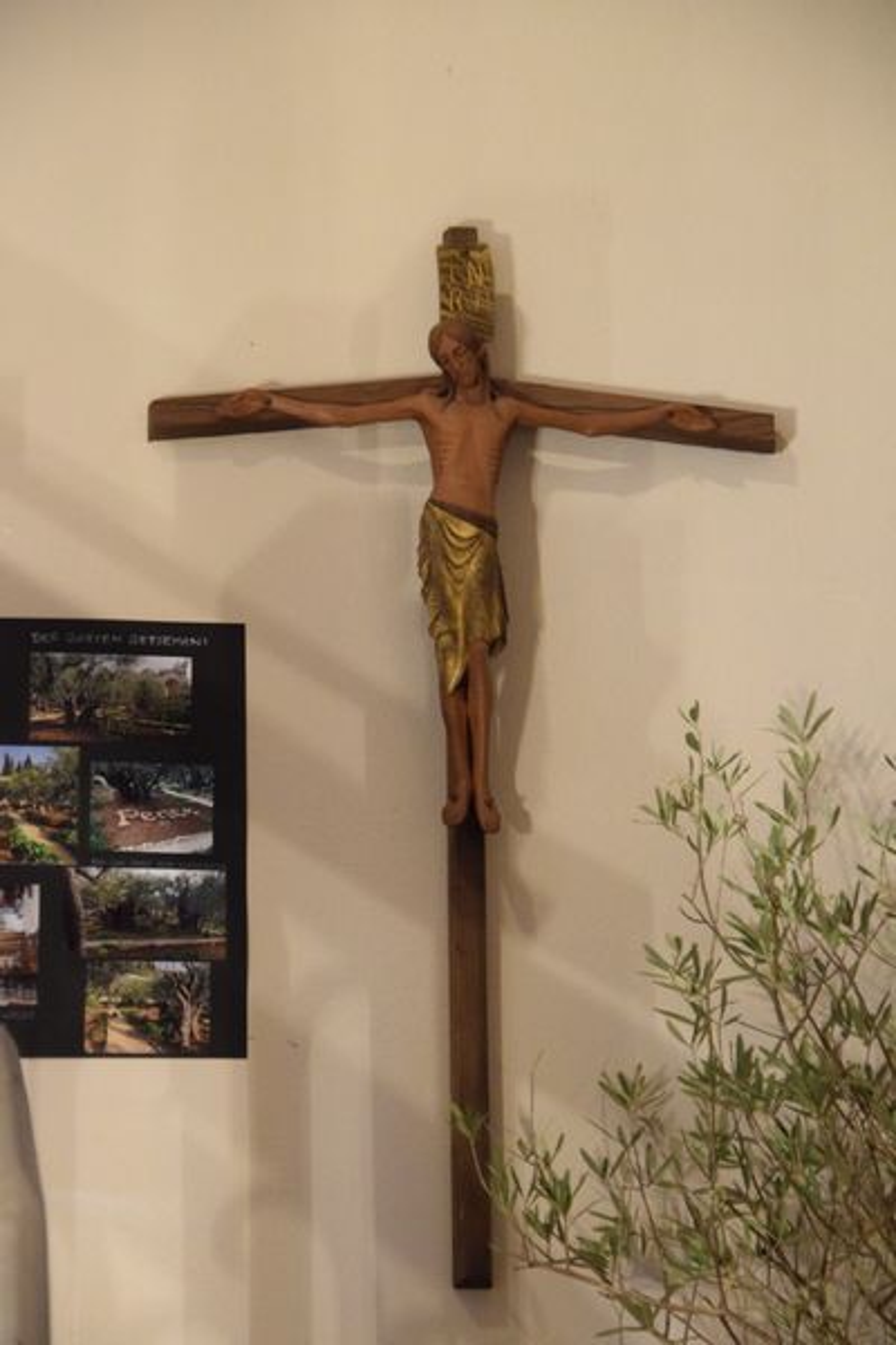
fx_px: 4480
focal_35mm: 120
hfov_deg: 11.4
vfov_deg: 17.1
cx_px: 448
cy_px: 672
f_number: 5.3
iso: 5000
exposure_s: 1/60
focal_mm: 80
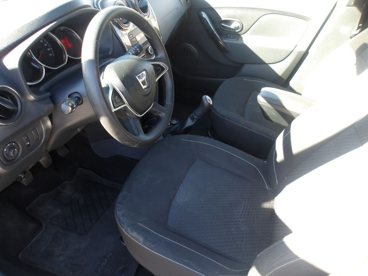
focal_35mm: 27
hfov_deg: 65.3
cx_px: 184
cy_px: 138
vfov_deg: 51.4
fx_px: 287
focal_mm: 4.9
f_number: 3
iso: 100
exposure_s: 1/40
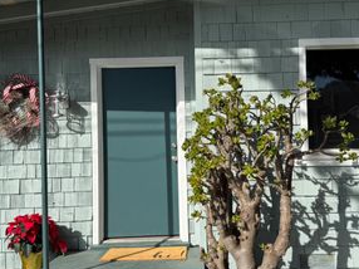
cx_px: 192
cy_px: 126
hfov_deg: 44.8
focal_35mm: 42
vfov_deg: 34.3
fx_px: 435
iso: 80
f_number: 1.78
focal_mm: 6.76
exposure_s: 1/4608
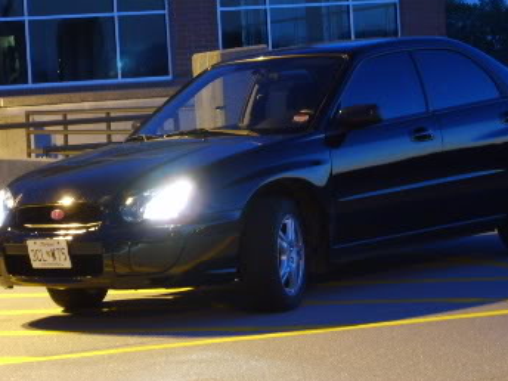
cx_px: 164
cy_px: 106
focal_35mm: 134
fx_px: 1966
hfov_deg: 14.7
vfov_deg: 11.0
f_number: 3.9
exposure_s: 1/2
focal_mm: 12
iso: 140
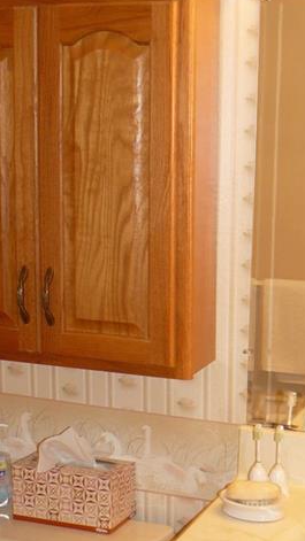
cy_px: 250
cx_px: 275
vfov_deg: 32.8
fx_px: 920
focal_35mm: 64
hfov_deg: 18.5
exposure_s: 1/30
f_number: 2.8
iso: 100
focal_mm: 6
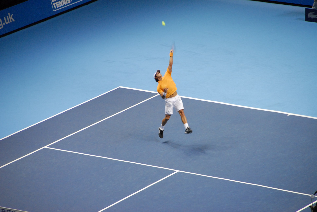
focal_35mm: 300
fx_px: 2645
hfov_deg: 6.9
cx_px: 158
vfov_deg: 4.6
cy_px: 106
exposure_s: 1/100
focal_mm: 200
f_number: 5.6
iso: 1000
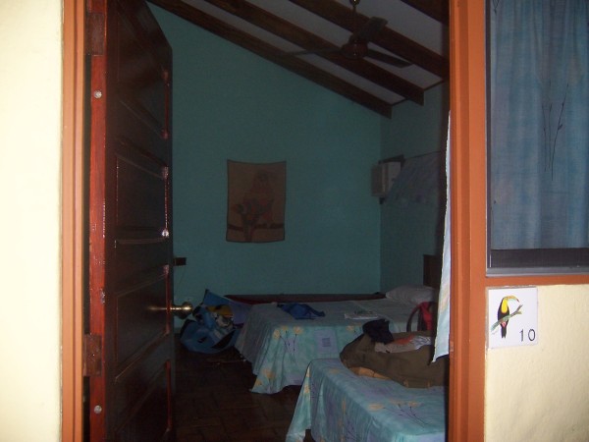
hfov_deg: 55.4
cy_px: 221
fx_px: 562
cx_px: 294
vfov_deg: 42.9
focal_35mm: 33
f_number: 2.8
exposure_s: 1/60
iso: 140
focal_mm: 5.5
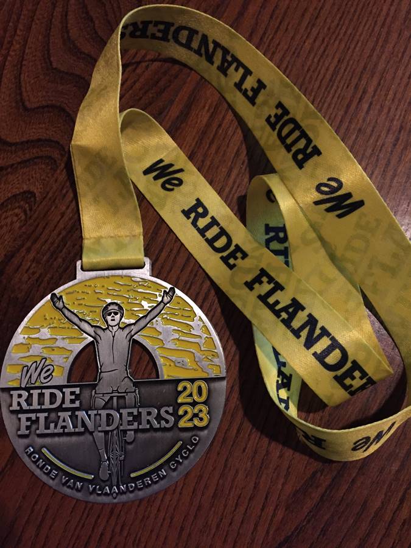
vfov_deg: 61.7
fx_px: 459
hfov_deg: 48.2
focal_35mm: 29
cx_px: 206
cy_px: 274
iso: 500
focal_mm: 4.15
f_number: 2.2
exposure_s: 1/17
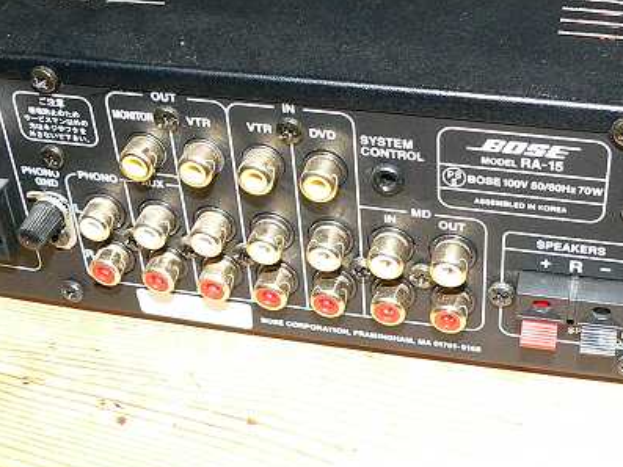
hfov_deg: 33.1
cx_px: 372
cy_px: 135
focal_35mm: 58
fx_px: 1044
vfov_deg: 25.0
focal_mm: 6
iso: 400
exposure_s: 1/60
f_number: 4
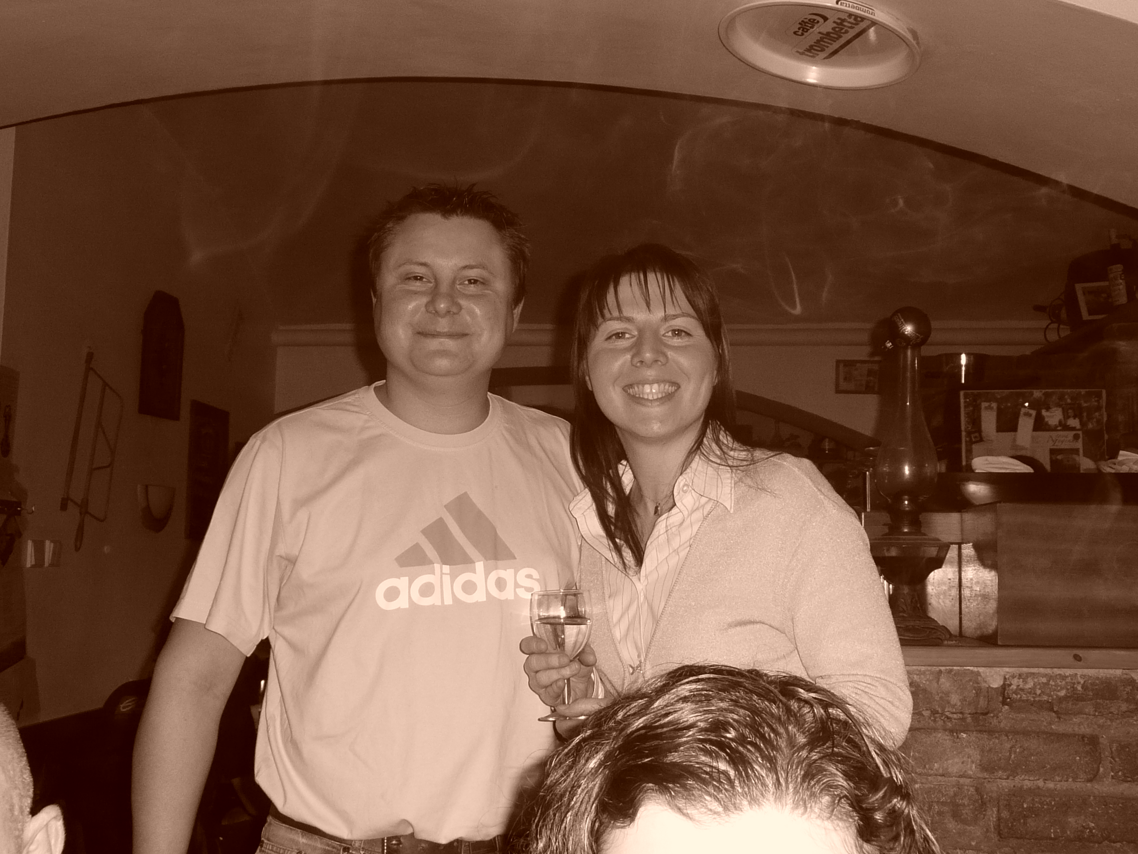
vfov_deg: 35.1
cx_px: 569
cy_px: 427
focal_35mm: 41
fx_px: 1348
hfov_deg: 45.8
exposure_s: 1/30
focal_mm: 5.5
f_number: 3.6
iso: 160
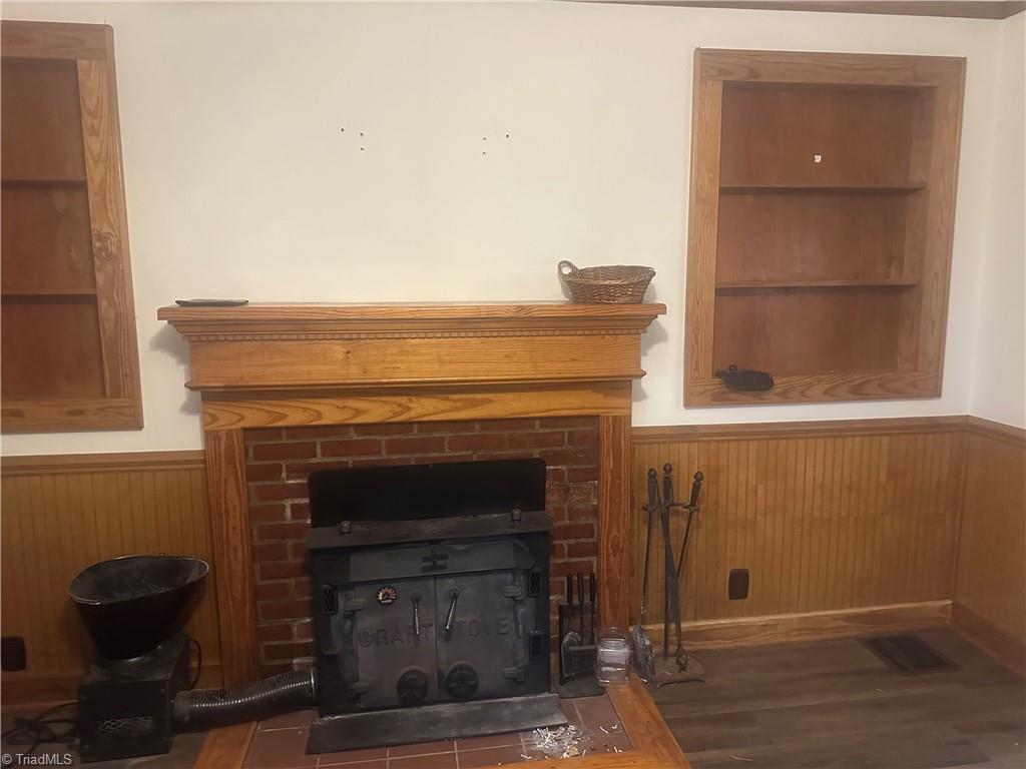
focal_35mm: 24
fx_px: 711
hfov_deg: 71.6
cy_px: 384
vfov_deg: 56.8
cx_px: 513
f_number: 1.78
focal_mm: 6.86
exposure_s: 1/40
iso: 800
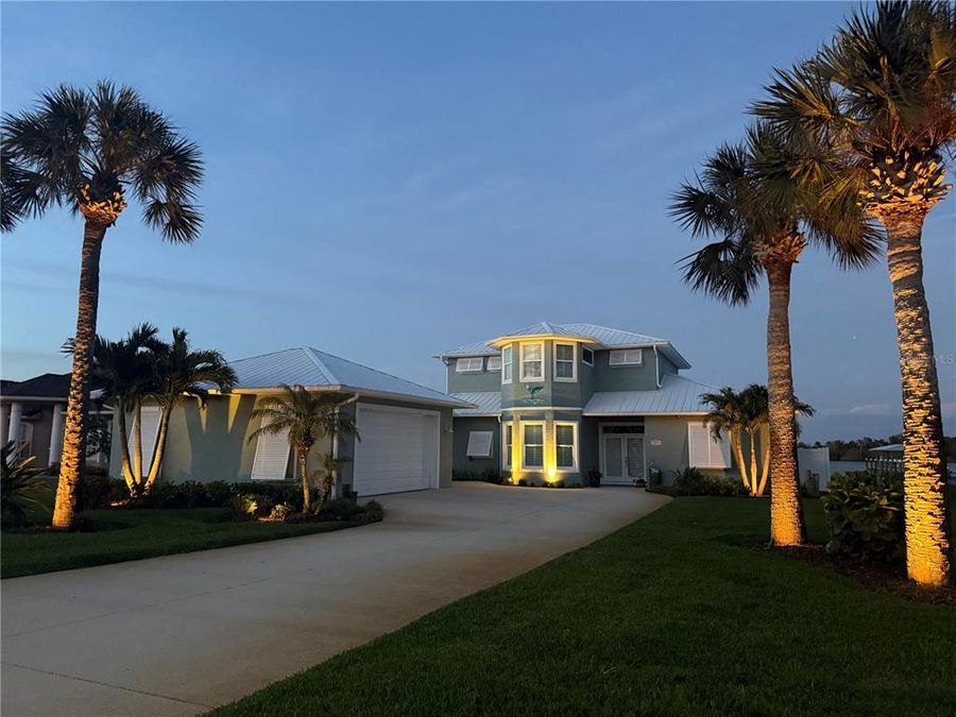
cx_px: 478
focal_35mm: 24
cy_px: 358
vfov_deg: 56.8
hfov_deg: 71.6
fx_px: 663
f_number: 1.78
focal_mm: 6.76
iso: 1000
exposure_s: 1/30
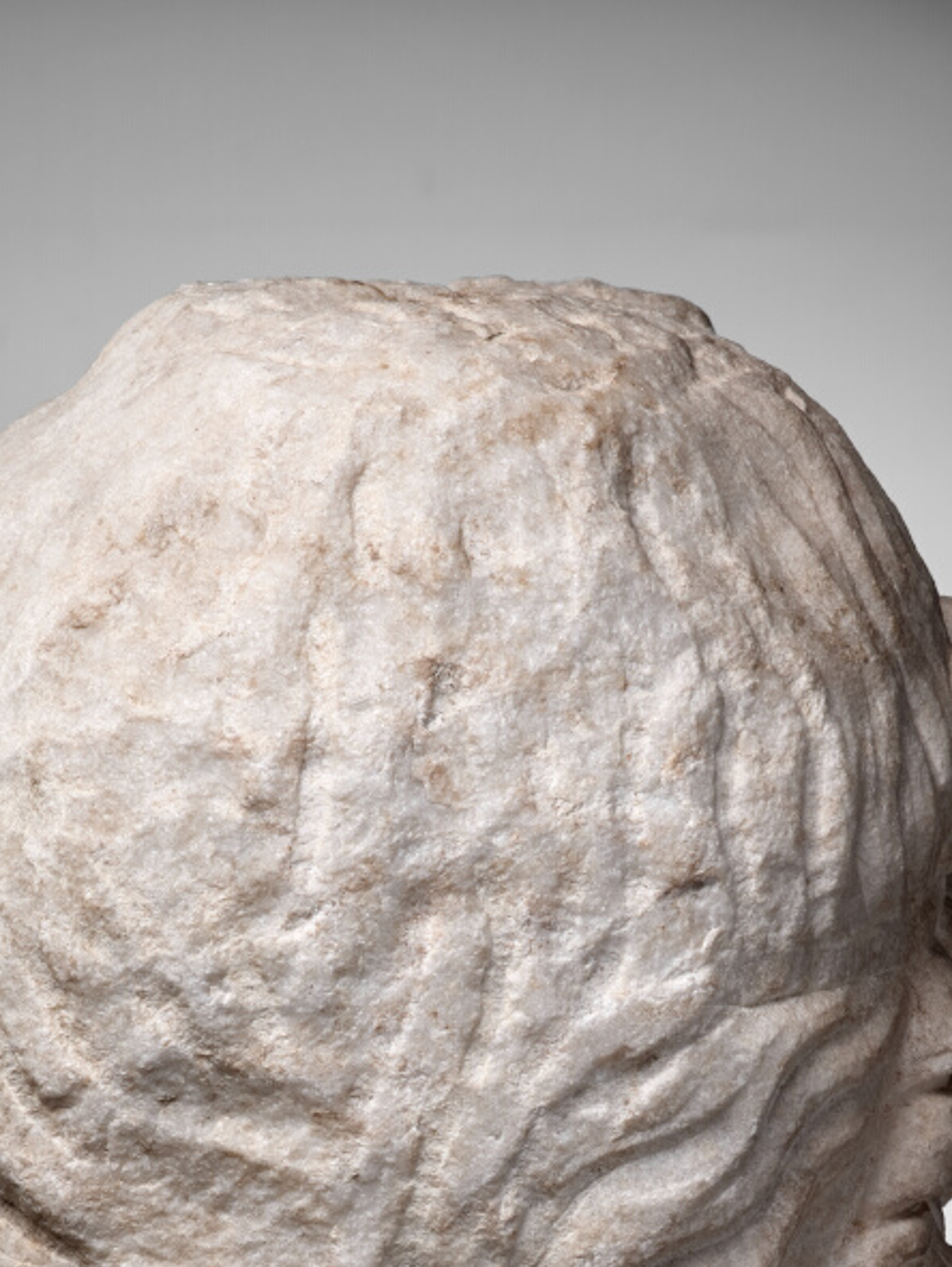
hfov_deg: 10.5
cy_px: 1386
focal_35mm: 142
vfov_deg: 13.6
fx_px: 5201
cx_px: 369
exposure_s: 1/125
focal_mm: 80
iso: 200
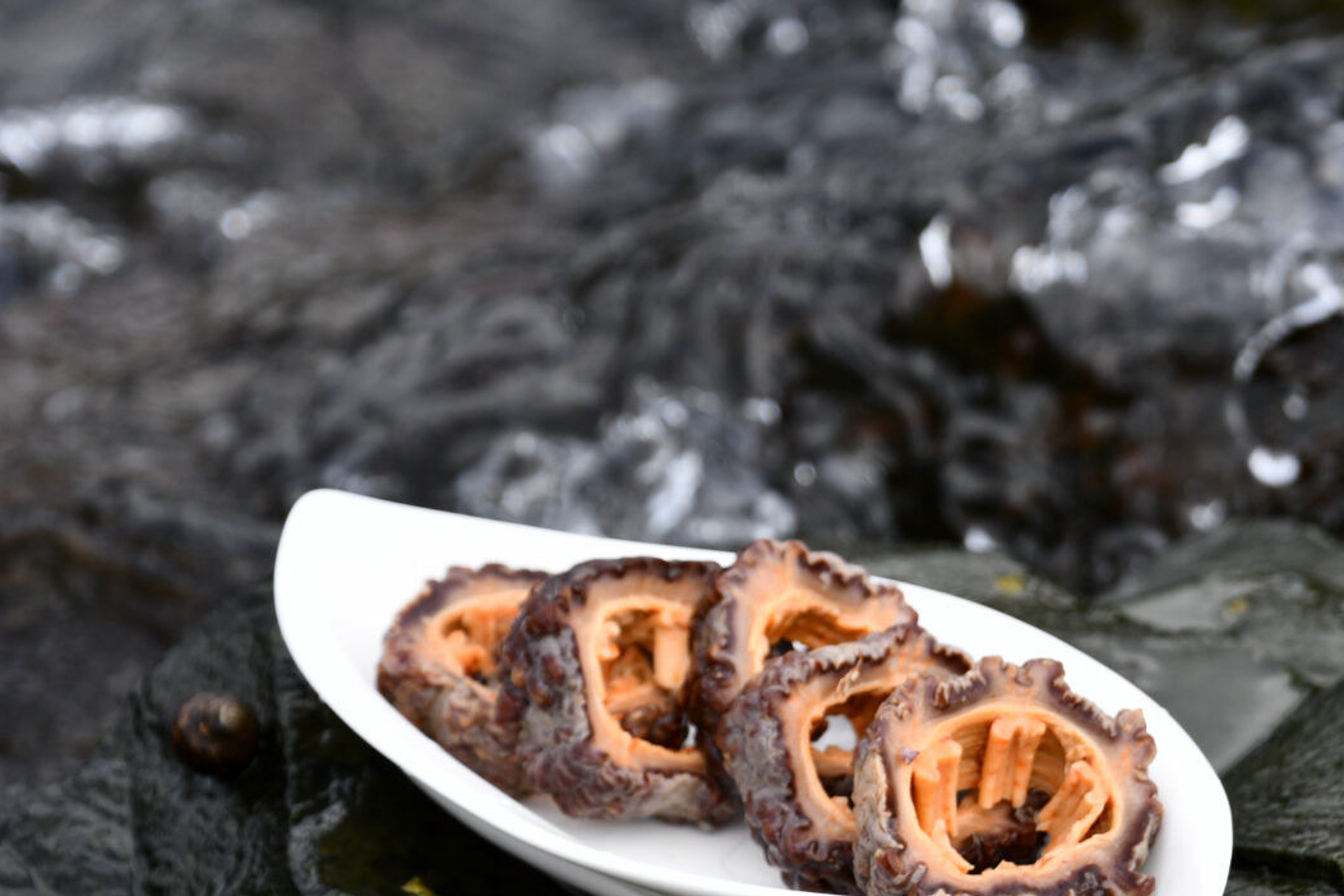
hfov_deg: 10.4
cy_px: 608
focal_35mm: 197
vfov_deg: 7.0
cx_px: 862
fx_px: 7354
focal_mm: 90
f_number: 7.1
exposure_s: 1/500
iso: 200
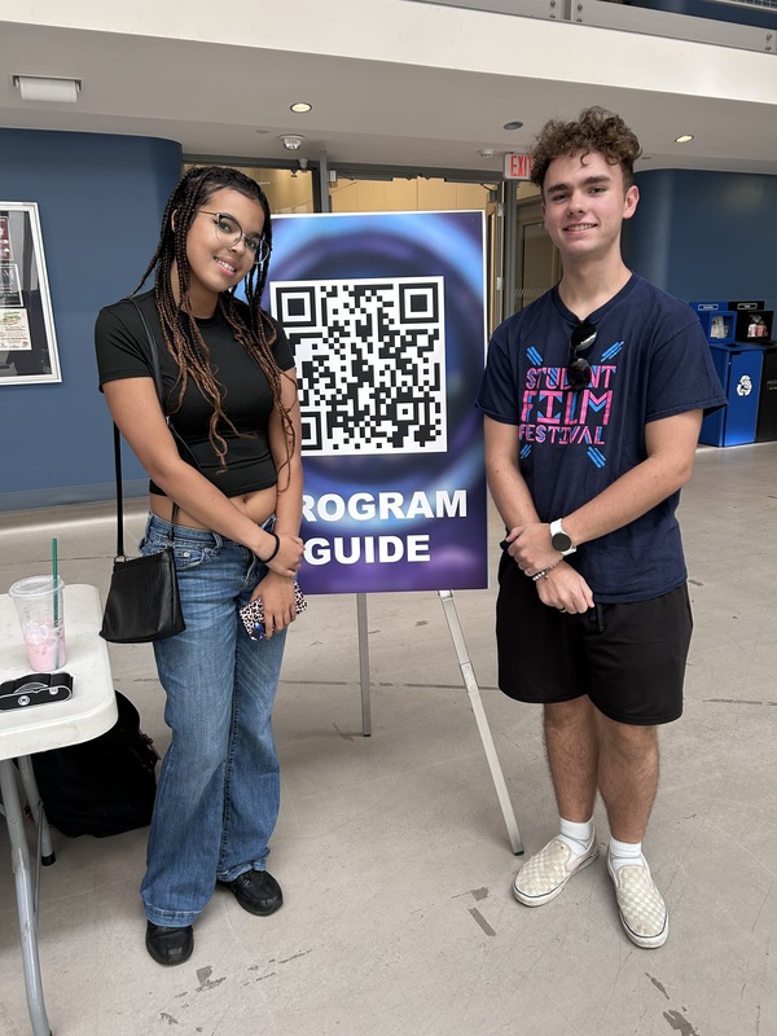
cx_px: 388
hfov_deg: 53.1
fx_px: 778
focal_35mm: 26
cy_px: 518
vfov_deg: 67.3
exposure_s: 1/120
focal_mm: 5.7
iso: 100
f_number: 1.5
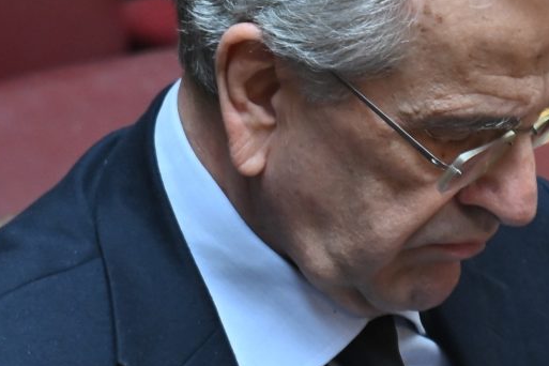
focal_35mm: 2195
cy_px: 449
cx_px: 434
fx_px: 33471
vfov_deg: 0.6
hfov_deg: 0.9
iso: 2500
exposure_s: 1/250
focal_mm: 550
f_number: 6.3
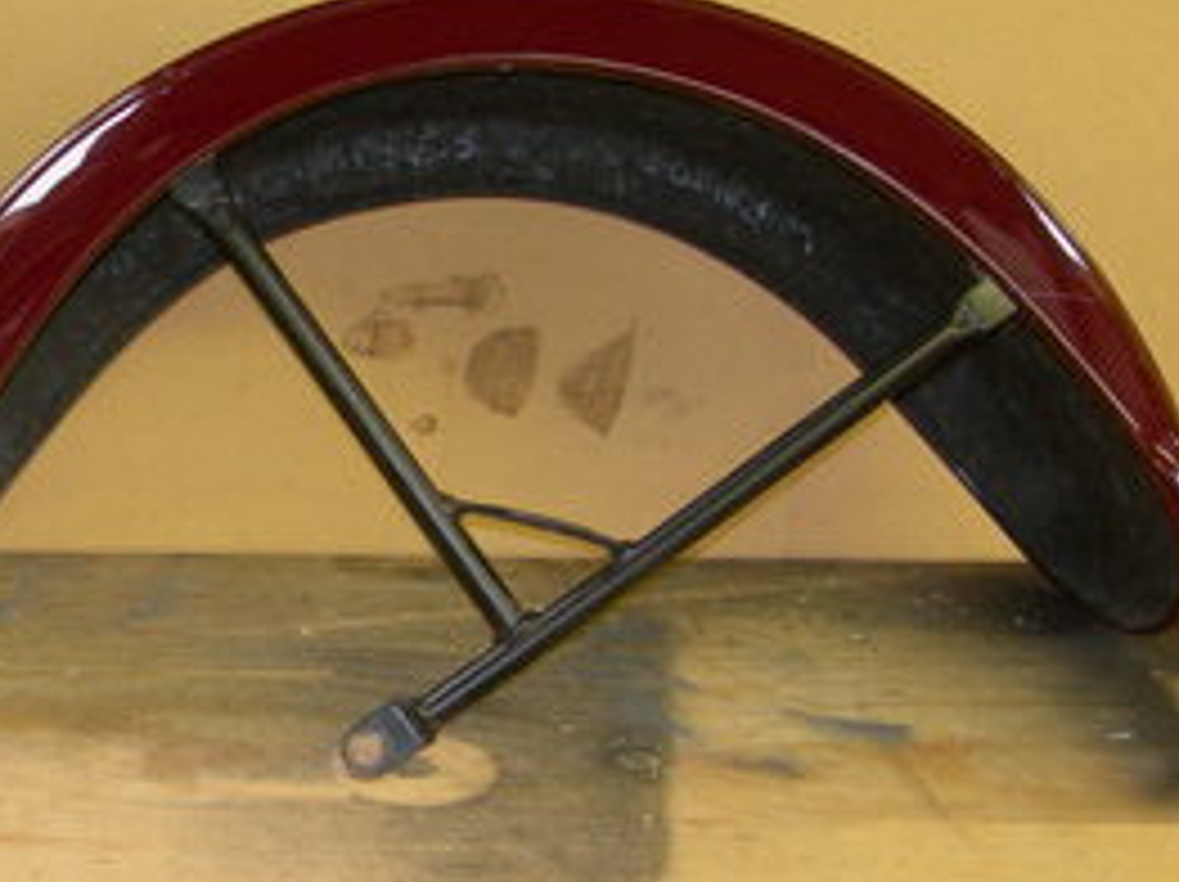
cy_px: 490
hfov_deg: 20.3
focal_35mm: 93
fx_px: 3165
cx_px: -58
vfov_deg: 15.9
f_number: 2.8
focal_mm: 7.8
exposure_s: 1/27.8
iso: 196
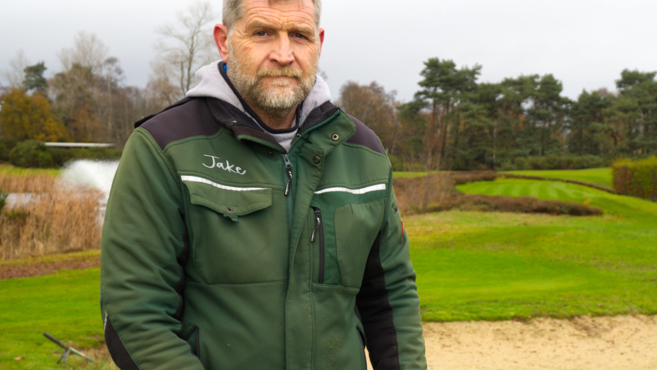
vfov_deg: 22.1
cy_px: 257
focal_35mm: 54
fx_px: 941
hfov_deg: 38.3
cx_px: 407
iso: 100
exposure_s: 1/160
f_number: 4
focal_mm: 22
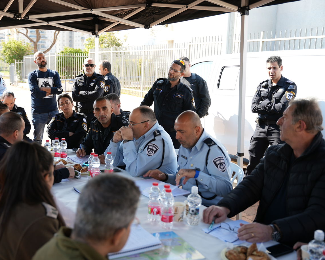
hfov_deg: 46.1
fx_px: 380
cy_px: 128
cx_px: 129
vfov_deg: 37.8
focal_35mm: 39
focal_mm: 34.4
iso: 160
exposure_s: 1/100
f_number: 2.8
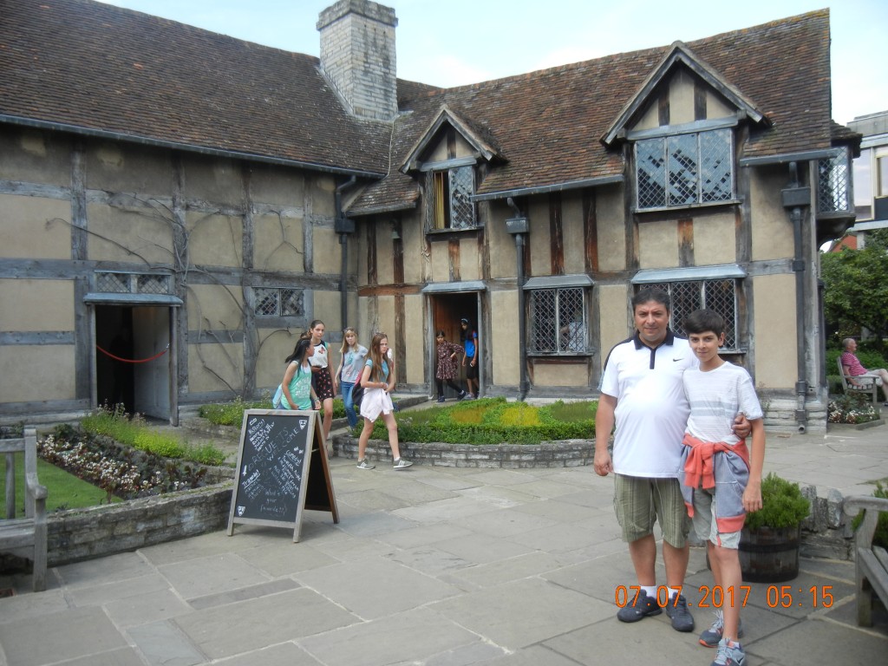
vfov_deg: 46.8
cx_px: 444
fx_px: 770
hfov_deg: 60.0
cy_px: 333
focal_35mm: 30
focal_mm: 5.4
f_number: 3.5
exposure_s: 1/550
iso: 160
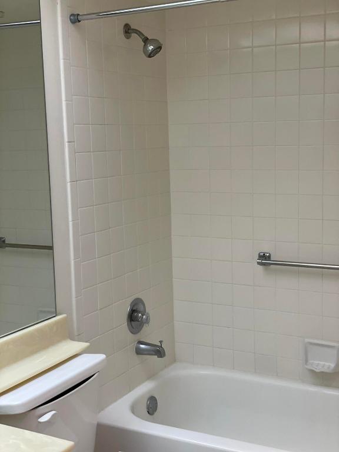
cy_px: 226
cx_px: 170
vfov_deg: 36.8
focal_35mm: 52
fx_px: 679
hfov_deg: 28.0
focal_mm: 6
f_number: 2
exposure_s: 1/120
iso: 80
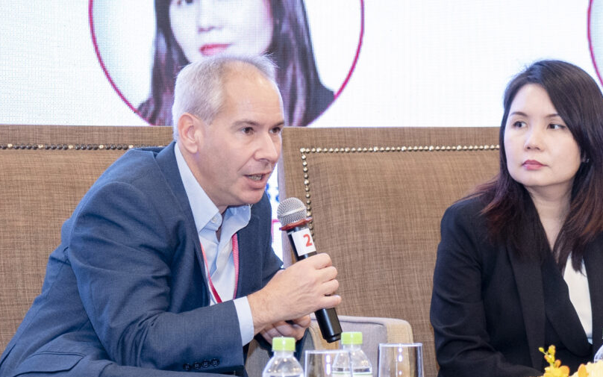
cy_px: 356
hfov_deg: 11.4
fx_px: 3024
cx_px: 302
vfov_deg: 7.1
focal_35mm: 184
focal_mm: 57
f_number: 4
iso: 1600
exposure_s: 1/100
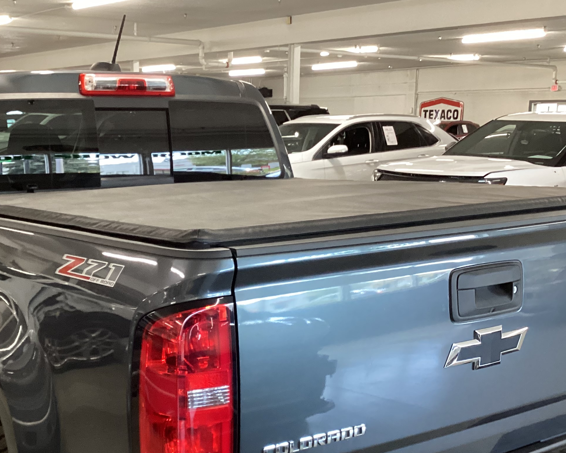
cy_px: 319
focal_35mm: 51
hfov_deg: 36.5
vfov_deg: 29.4
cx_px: 216
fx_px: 854
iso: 320
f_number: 2.4
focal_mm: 3.3
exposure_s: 1/60
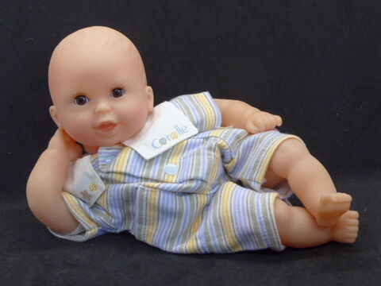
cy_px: 143
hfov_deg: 43.9
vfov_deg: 33.6
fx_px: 473
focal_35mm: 43
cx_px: 190
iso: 250
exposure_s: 1/60
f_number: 3.9
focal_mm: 7.4
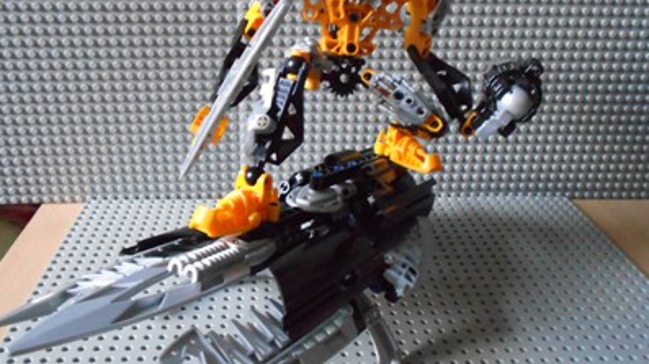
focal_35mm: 32
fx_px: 550
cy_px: 173
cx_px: 304
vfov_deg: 36.6
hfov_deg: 61.0
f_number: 3.2
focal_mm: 4.6
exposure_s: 1/13
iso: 800
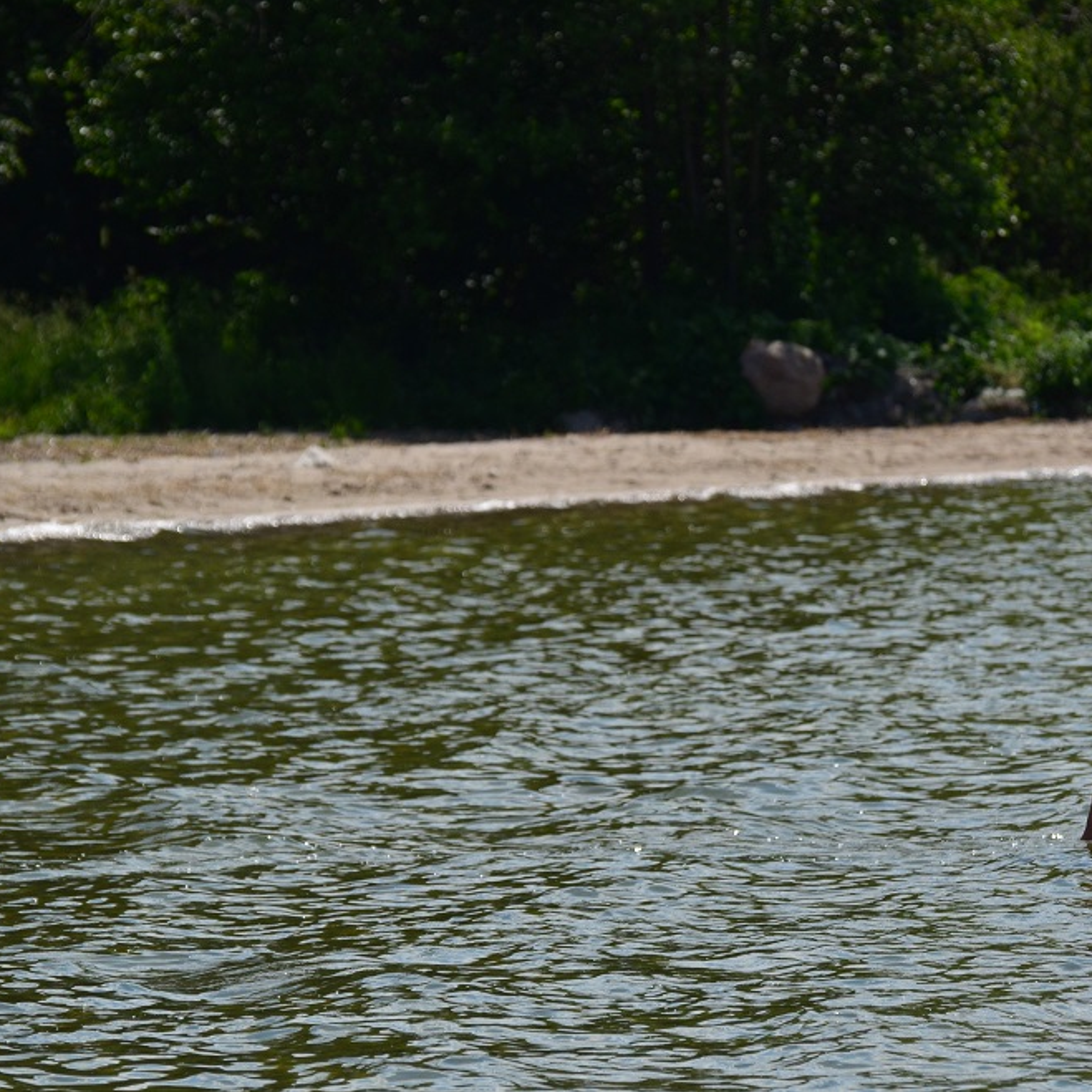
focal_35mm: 328
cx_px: 781
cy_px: 546
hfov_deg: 5.3
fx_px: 11706
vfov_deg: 5.3
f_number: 5
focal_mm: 170
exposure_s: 1/8000
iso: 450
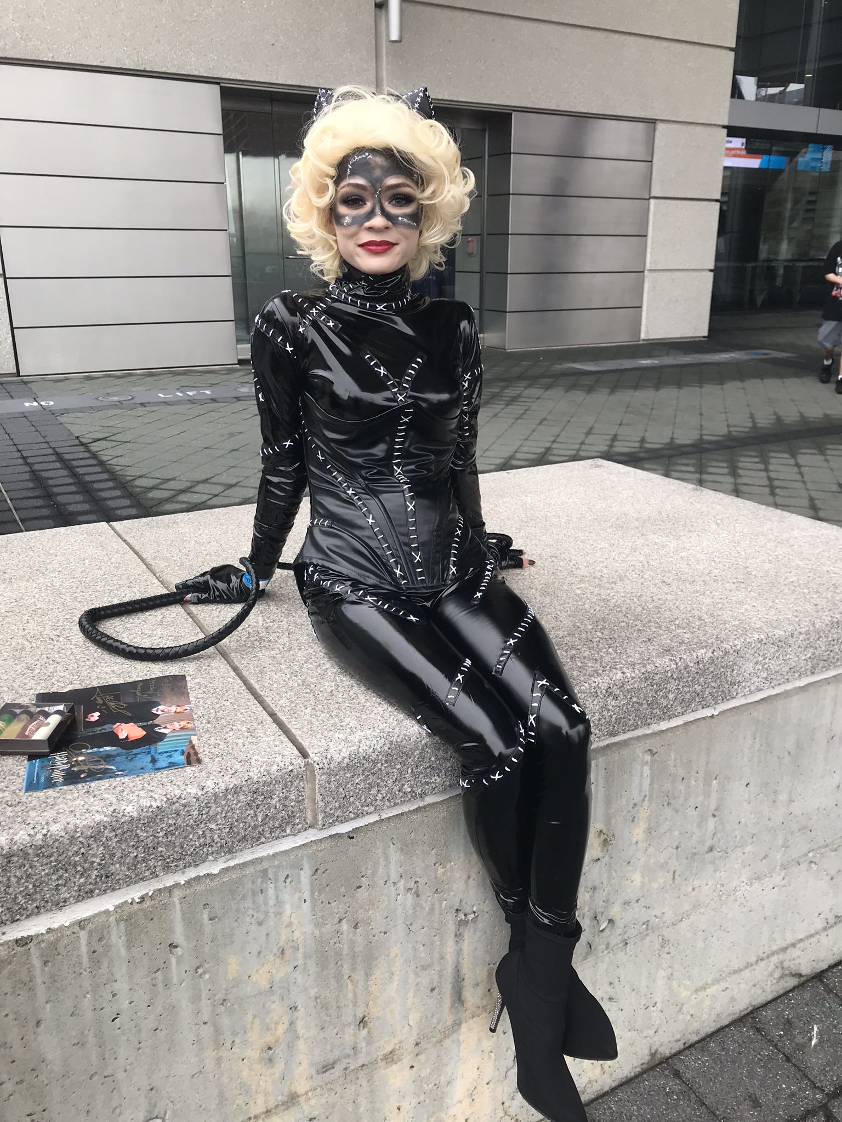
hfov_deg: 49.7
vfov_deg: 63.4
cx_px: 421
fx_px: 908
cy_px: 561
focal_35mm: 28
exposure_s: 1/361
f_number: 1.8
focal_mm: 3.99
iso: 20
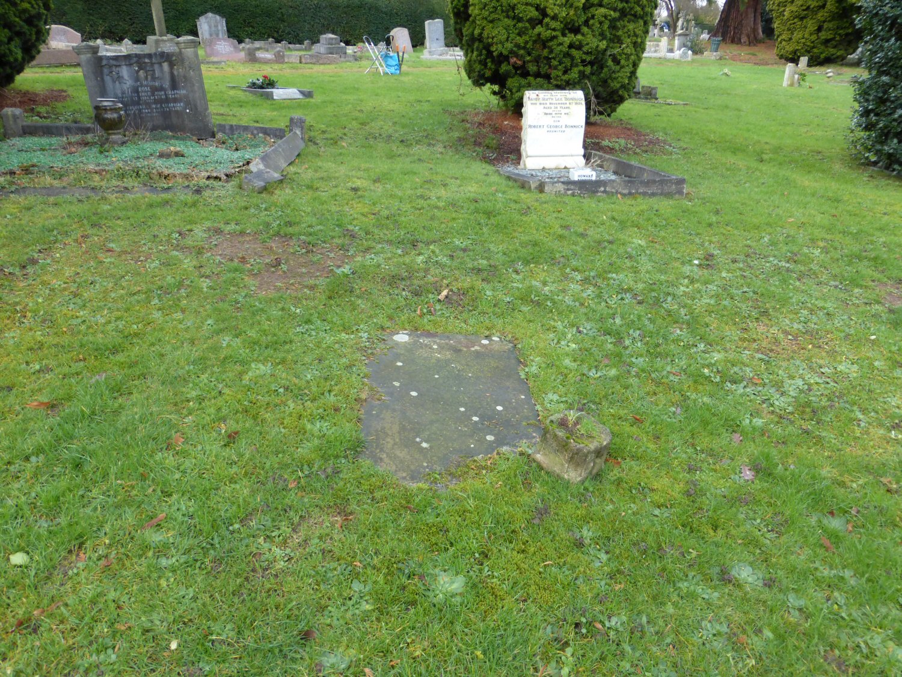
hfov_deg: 69.4
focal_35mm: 25
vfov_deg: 54.9
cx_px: 451
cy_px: 338
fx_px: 651
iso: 200
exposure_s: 1/125
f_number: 3.3
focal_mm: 4.3
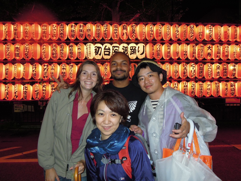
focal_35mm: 24
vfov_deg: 56.8
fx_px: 167
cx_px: 120
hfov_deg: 71.6
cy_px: 90
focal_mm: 4.3
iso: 200
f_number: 2.8
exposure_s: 1/30
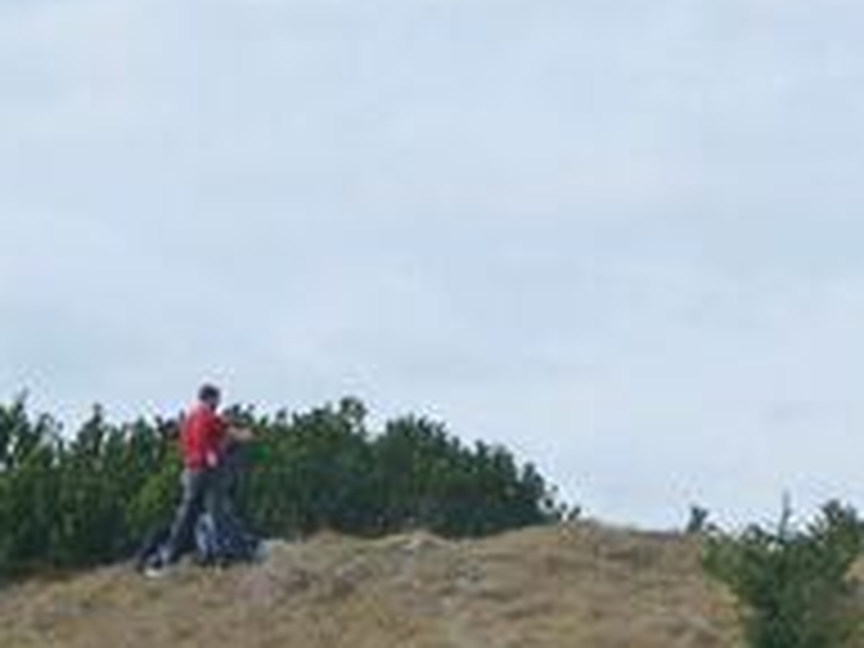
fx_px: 7513
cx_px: 378
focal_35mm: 301
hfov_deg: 6.6
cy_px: 626
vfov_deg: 4.9
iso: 160
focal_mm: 17.5
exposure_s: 1/640
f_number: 4.7
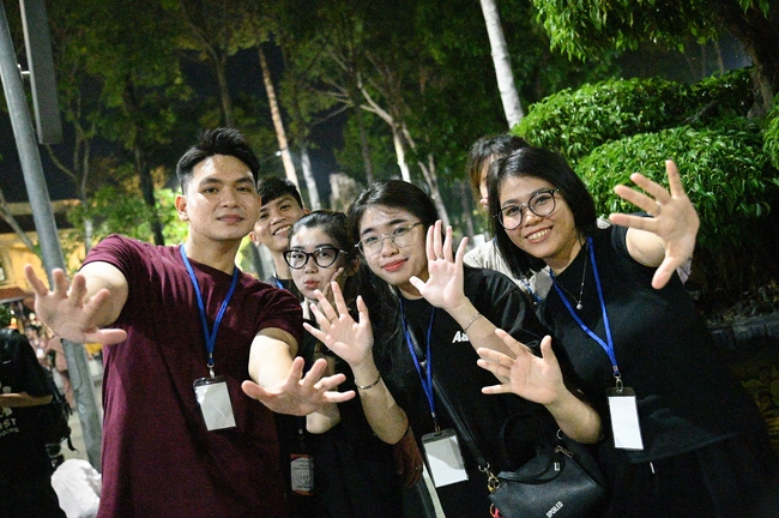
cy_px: 259
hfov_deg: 50.7
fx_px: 821
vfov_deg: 35.0
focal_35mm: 38
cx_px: 390
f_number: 4
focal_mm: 38
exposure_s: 1/320
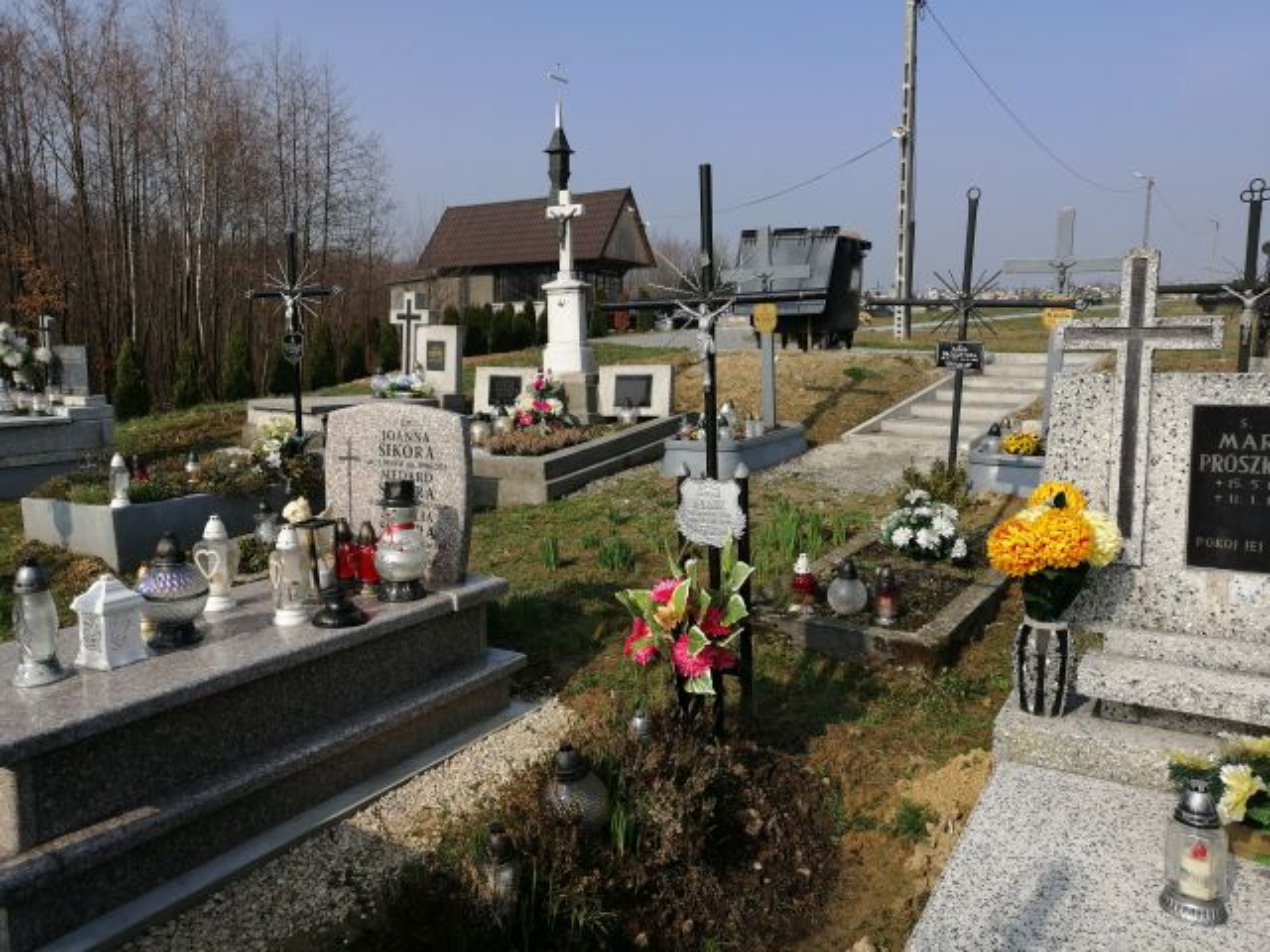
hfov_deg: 65.3
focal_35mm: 27
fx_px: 991
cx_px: 635
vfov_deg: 51.4
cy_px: 476
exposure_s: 1/1524
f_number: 1.8
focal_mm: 3.88
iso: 50
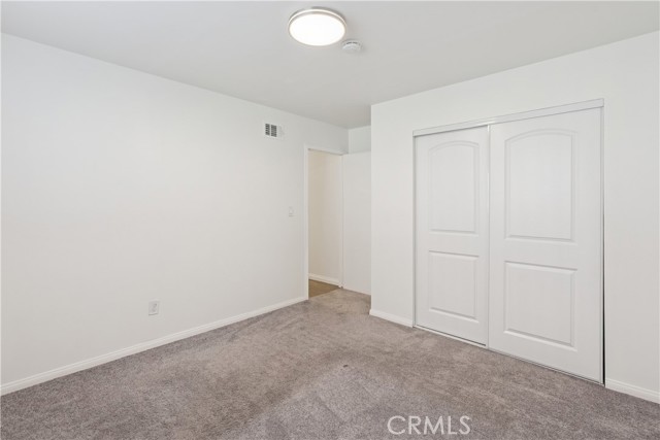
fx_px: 293
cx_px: 330
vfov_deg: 73.8
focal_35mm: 16
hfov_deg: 96.7
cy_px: 220
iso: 400
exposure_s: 1/20
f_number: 8
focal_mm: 16
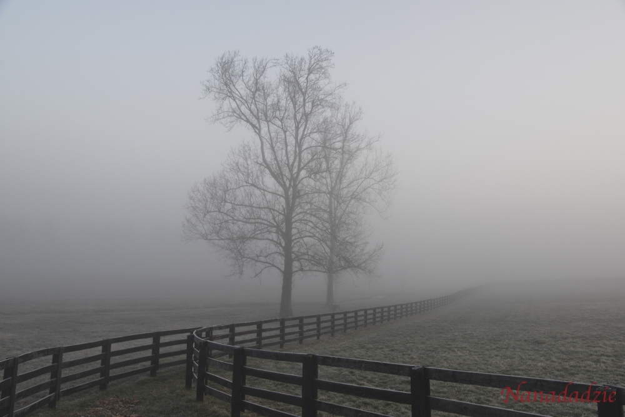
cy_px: 208
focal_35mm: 32
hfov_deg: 58.7
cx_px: 312
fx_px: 556
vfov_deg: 41.1
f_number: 6.3
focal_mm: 32
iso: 125
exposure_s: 1/160
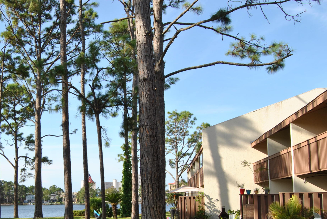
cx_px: 90
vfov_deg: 27.1
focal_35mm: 49
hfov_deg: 39.4
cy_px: 169
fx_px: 446
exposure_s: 1/250
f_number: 7.1
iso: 100
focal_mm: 20
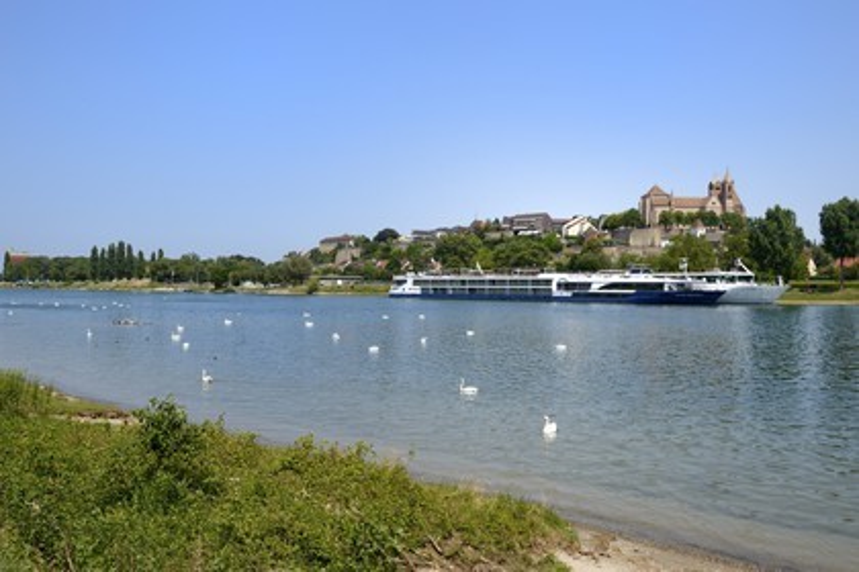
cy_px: 286
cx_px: 430
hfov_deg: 58.7
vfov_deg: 41.1
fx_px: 763
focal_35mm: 32
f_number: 11
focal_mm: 32
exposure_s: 1/320
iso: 200
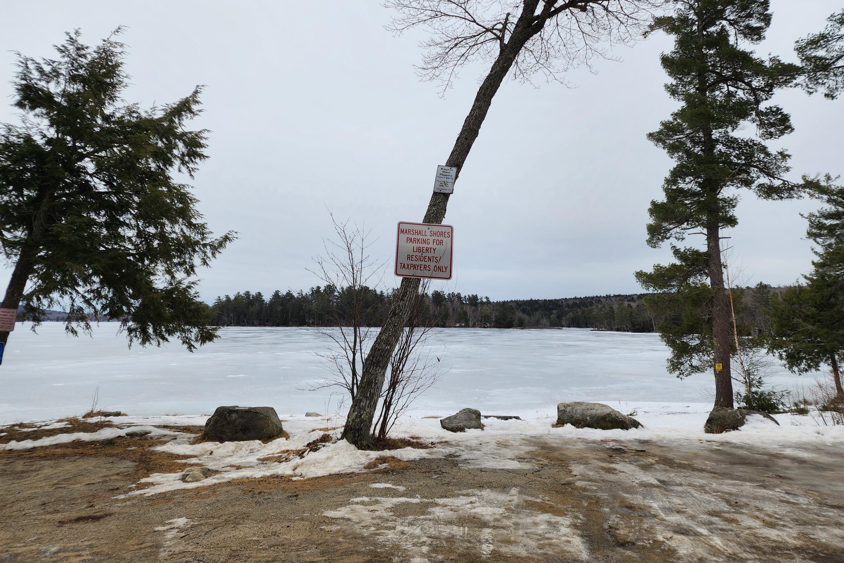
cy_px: 261
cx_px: 423
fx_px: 563
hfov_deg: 73.7
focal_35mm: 24
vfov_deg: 53.1
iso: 12
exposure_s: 1/332
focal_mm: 6.4
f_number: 1.8
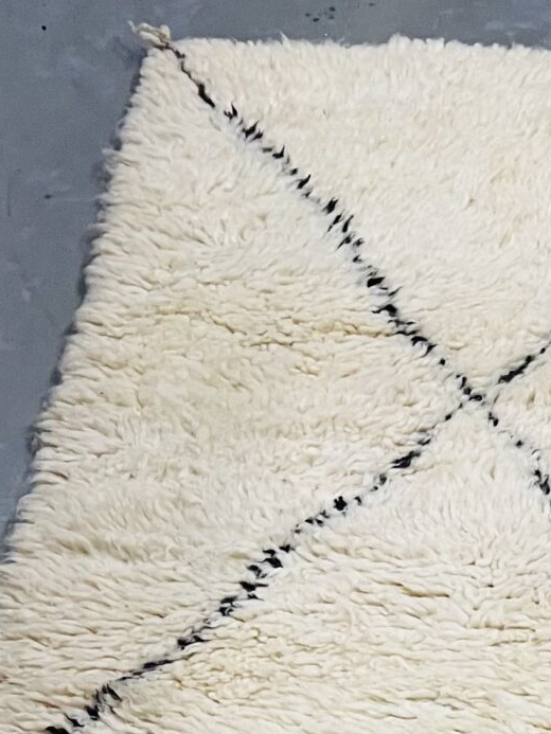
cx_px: 877
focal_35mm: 96
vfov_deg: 17.6
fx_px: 2037
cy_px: 1212
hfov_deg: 14.2
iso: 64
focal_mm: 5.7
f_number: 1.5
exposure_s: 1/50
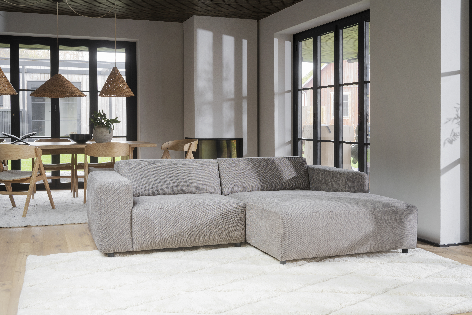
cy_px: 158
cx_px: 236
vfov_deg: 33.4
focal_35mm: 40
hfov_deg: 48.5
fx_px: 524
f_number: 7.1
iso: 100
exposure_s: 1/2.5
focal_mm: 40
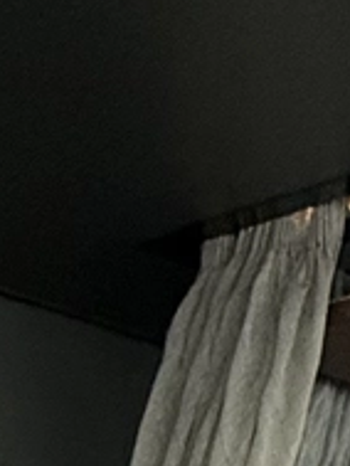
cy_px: 1415
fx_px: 1495
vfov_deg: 11.0
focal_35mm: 111
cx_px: 110
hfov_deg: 13.3
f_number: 2.2
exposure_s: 1/75
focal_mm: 2.22
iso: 320
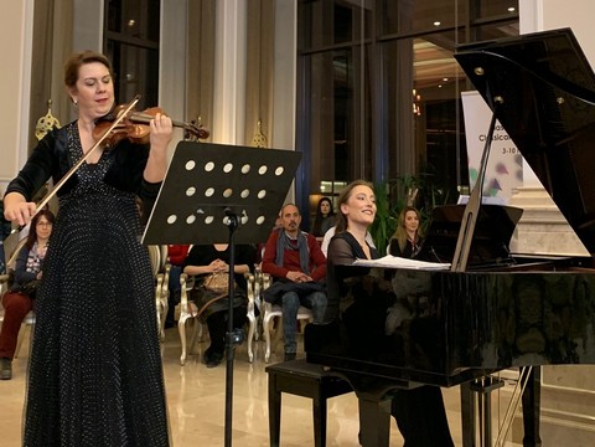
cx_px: 298
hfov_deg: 58.4
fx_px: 533
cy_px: 224
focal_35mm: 31
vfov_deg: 45.4
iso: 320
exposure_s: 1/50
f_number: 1.8
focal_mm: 4.25
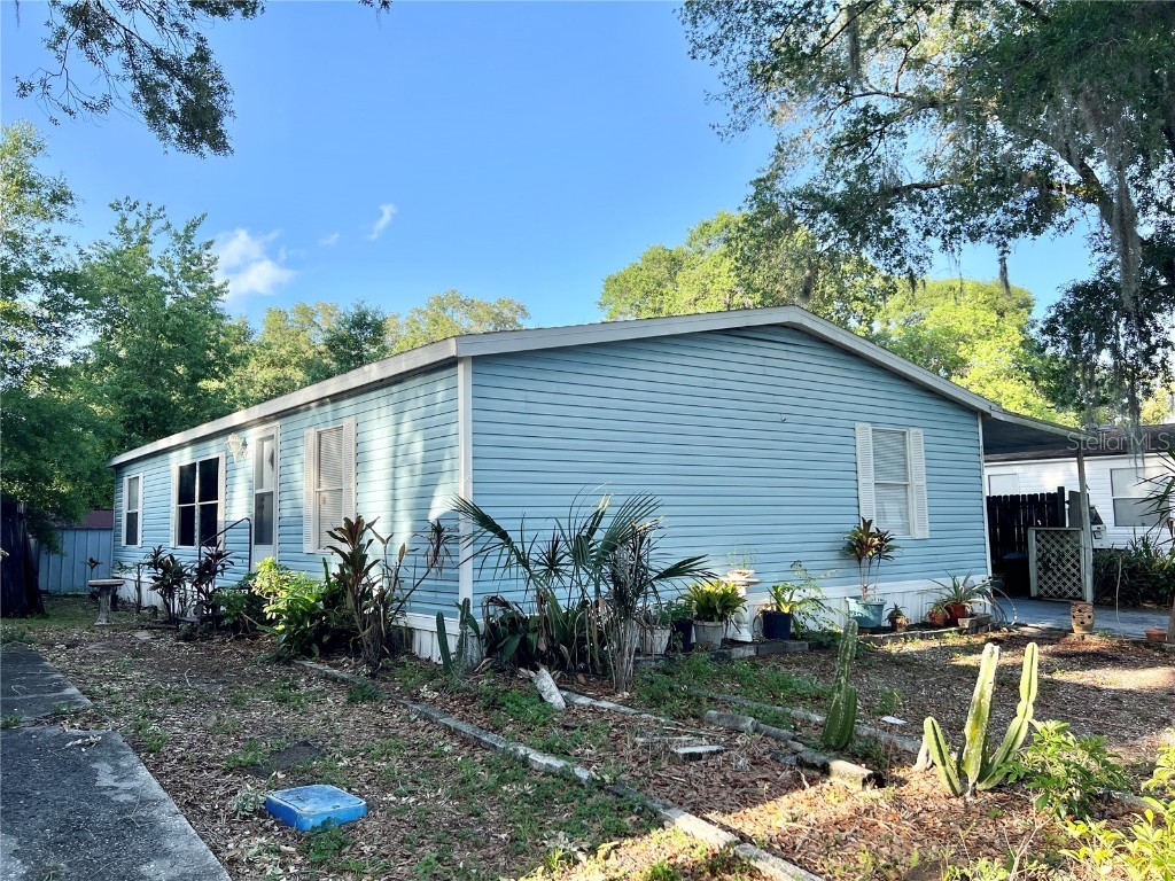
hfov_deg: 67.3
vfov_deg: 53.1
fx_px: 883
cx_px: 588
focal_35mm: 26
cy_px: 440
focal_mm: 5.7
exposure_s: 1/1135
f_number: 1.5
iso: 50
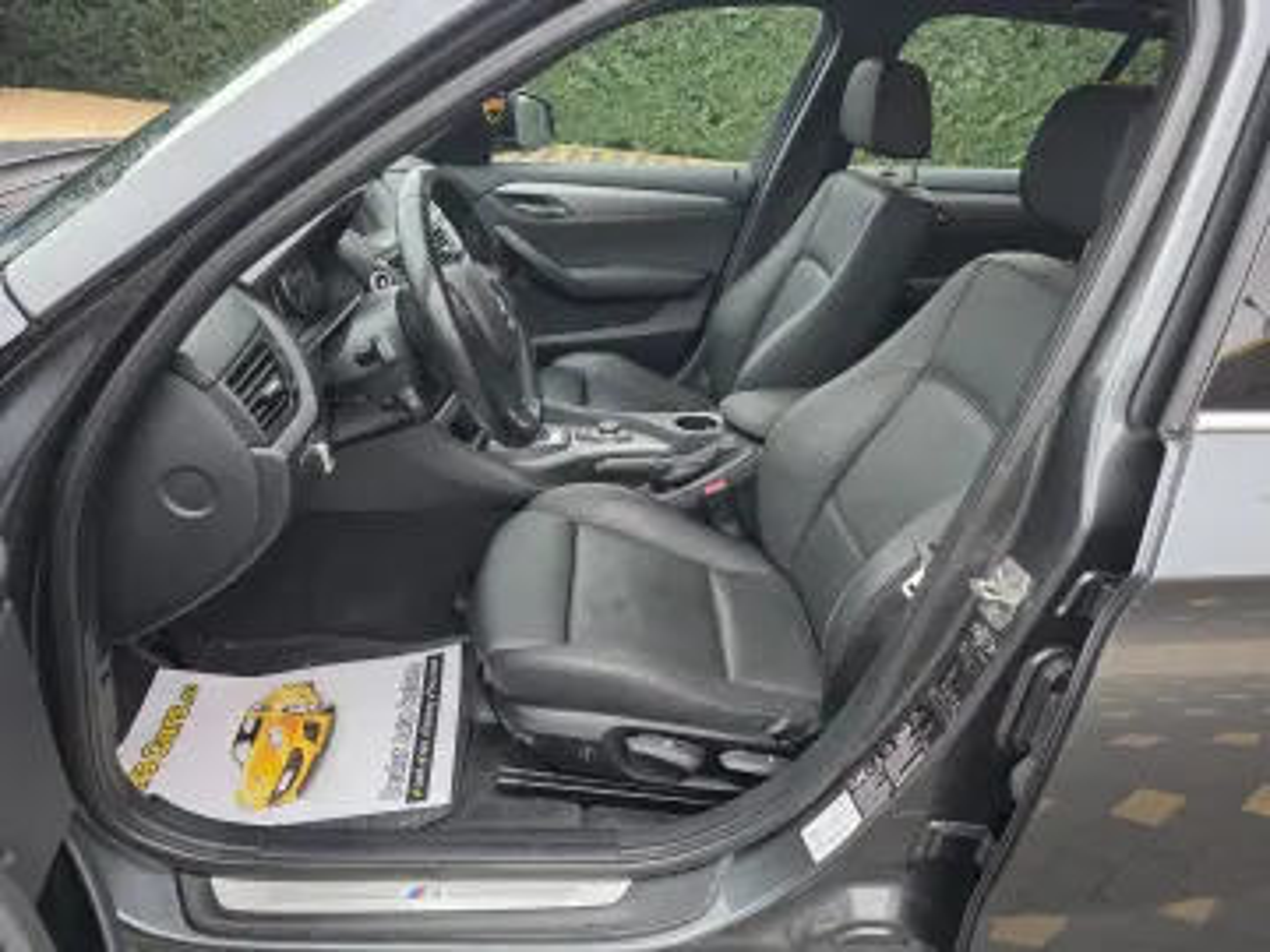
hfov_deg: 73.9
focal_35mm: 23
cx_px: 635
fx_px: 844
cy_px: 476
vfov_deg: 58.9
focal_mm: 6.25
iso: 160
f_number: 1.7
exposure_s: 1/100
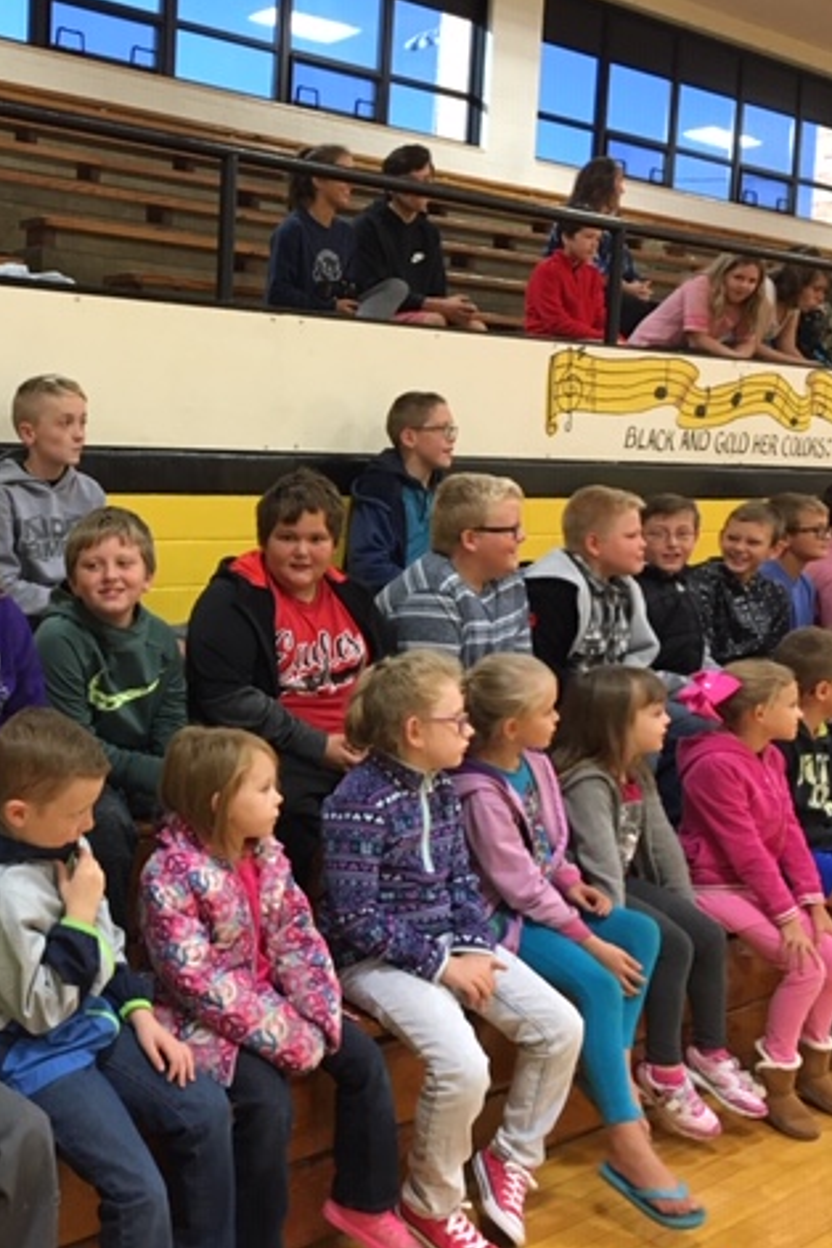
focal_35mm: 41
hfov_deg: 31.3
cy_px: 615
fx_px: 1421
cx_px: 101
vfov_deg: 47.4
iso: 125
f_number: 2.2
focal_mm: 4.15
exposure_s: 1/30
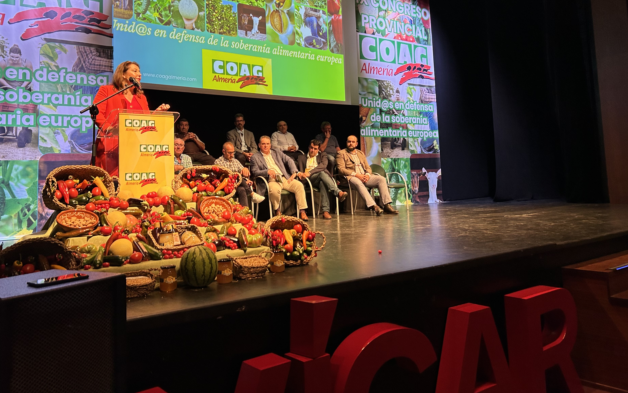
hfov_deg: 62.9
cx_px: 300
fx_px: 513
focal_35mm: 30
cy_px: 141
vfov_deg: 41.4
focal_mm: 5.7
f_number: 1.5
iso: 125
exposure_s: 1/59
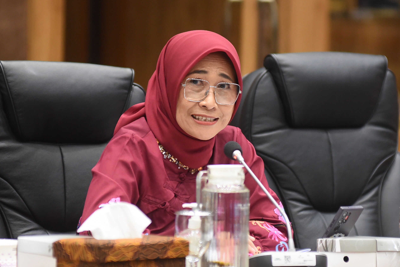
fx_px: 2254
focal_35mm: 203
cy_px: 135
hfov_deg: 10.1
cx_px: 198
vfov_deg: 6.8
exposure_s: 1/200
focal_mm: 200
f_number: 2.8
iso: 2500
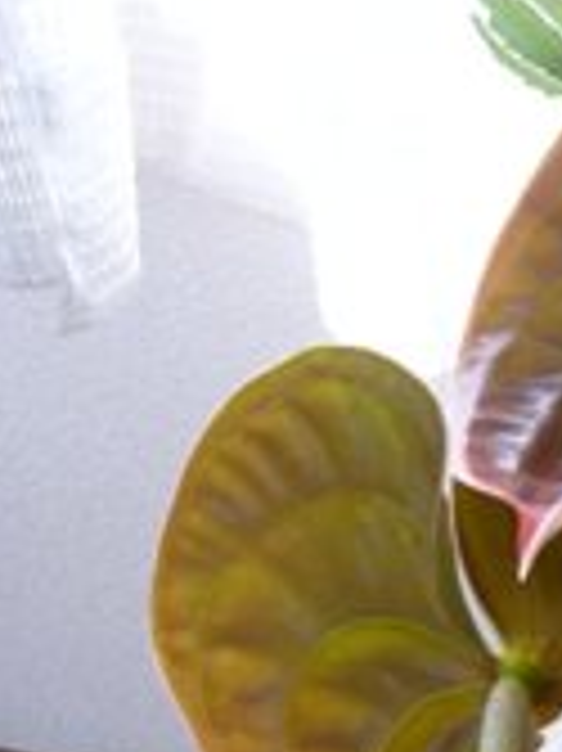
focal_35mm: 94
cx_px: 931
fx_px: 2037
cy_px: 522
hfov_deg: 14.3
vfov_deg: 20.8
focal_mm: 5.8
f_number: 2.8
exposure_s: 1/40
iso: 150
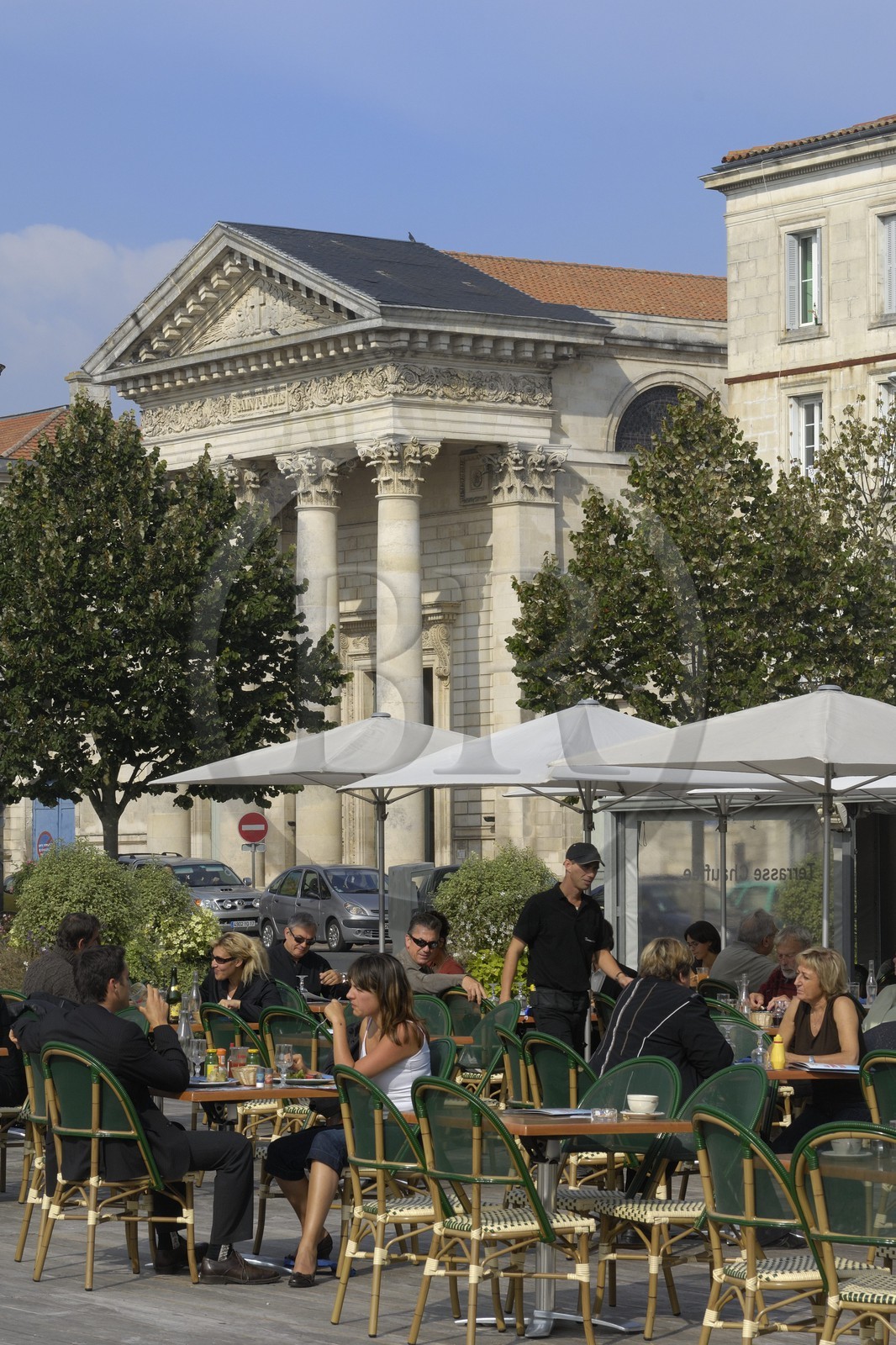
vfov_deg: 20.9
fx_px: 3641
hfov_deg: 14.0
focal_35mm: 98
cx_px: 448
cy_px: 672
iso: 100
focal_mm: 65
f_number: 11
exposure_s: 1/160
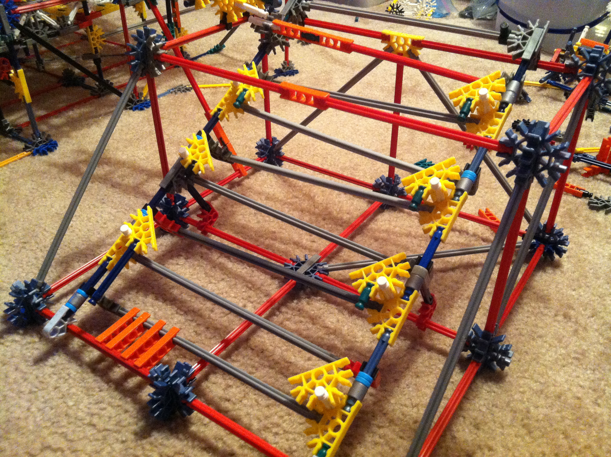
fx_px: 617
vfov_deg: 40.6
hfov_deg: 52.7
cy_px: 228
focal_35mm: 35
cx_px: 306
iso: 500
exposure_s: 1/15
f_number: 2.8
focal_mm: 3.85
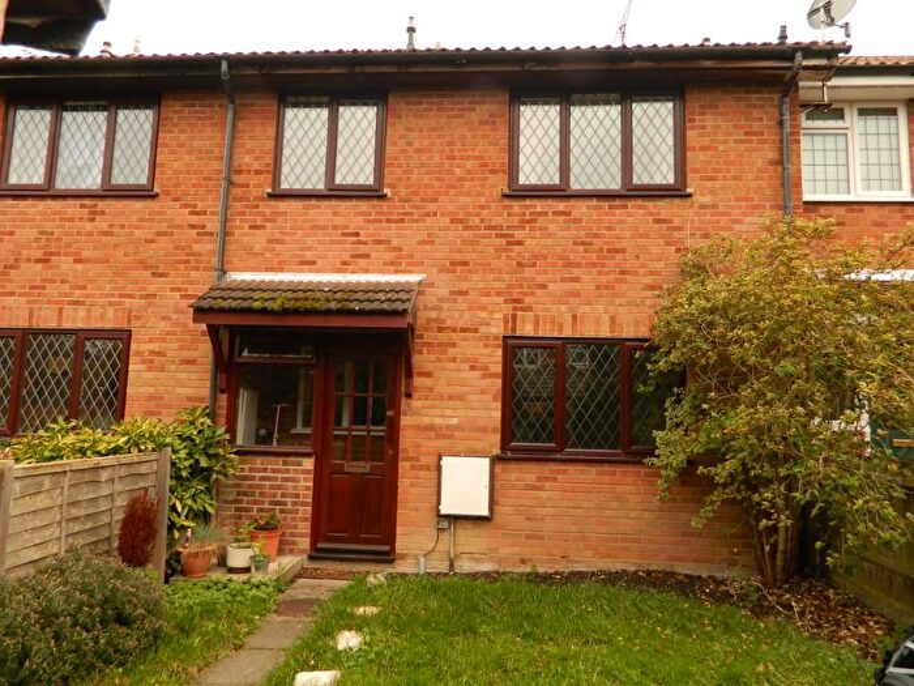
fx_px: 660
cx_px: 457
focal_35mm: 25
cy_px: 343
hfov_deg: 69.4
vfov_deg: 54.9
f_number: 3.1
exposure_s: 1/80
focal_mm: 4.5
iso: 100
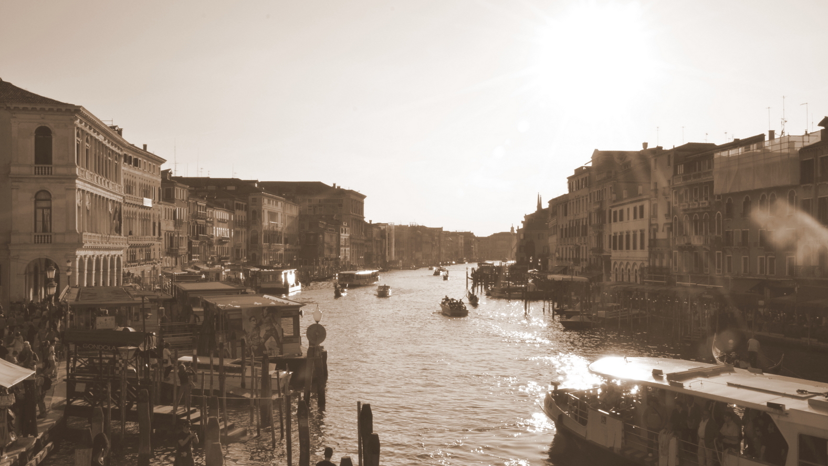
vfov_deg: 33.7
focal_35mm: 35
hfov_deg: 56.6
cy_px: 241
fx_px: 768
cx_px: 415
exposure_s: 1/250
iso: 400
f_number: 25
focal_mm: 22
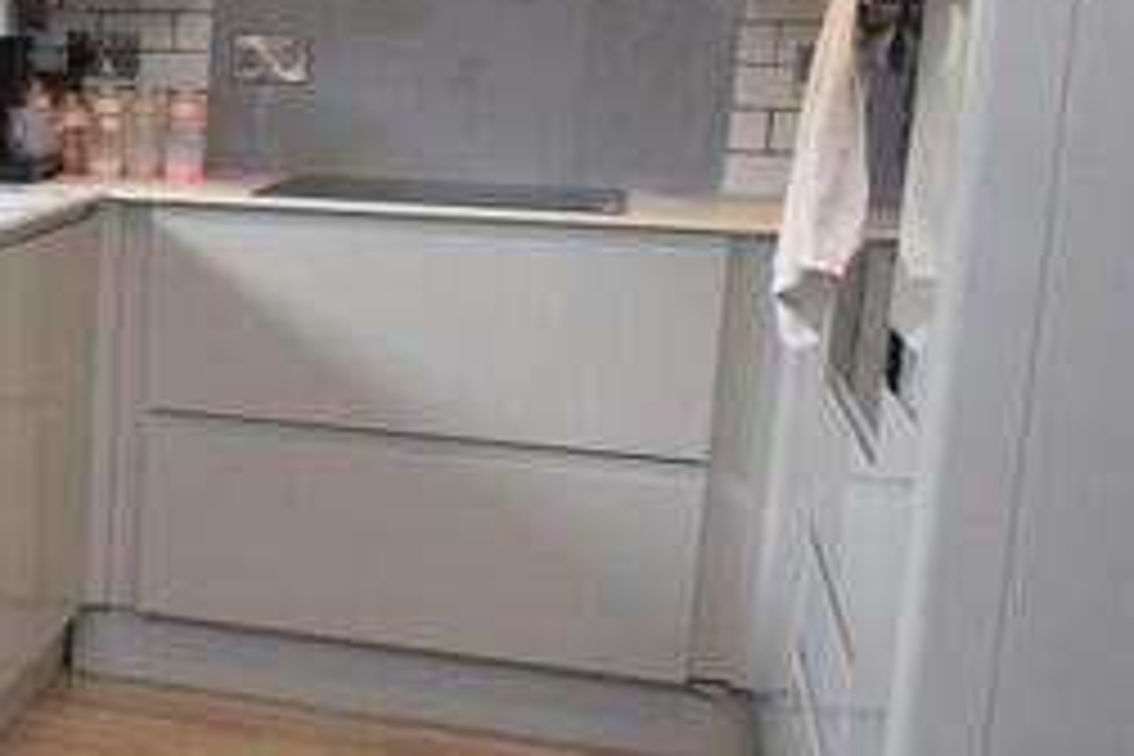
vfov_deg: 22.3
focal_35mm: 61
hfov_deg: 28.6
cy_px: 353
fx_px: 1921
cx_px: -225
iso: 1400
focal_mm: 10
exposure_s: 1/60
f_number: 4.5
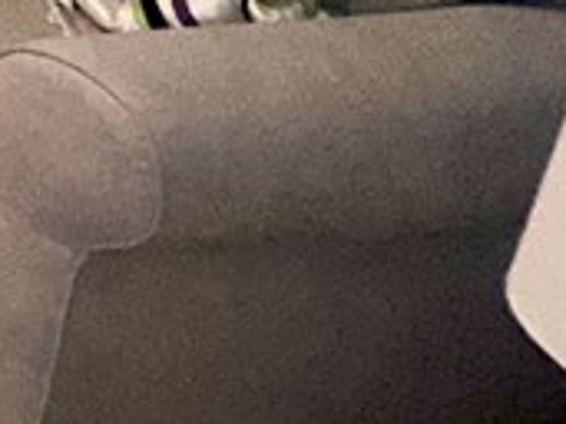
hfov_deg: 12.8
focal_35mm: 84
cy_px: -444
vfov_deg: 14.4
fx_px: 1373
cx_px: -990
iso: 200
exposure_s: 1/60
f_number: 2.2
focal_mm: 2.22
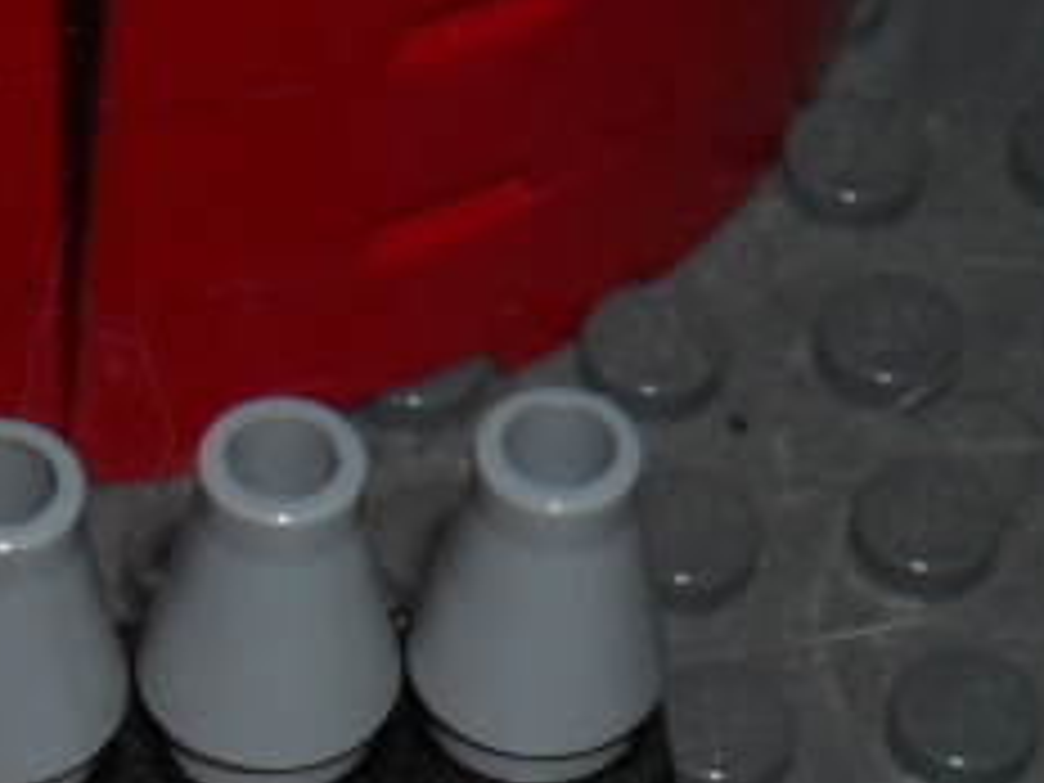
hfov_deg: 7.6
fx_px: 7811
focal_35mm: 259
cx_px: 171
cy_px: 1071
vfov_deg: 5.7
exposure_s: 1/125
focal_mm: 15.32
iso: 200
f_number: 8.7
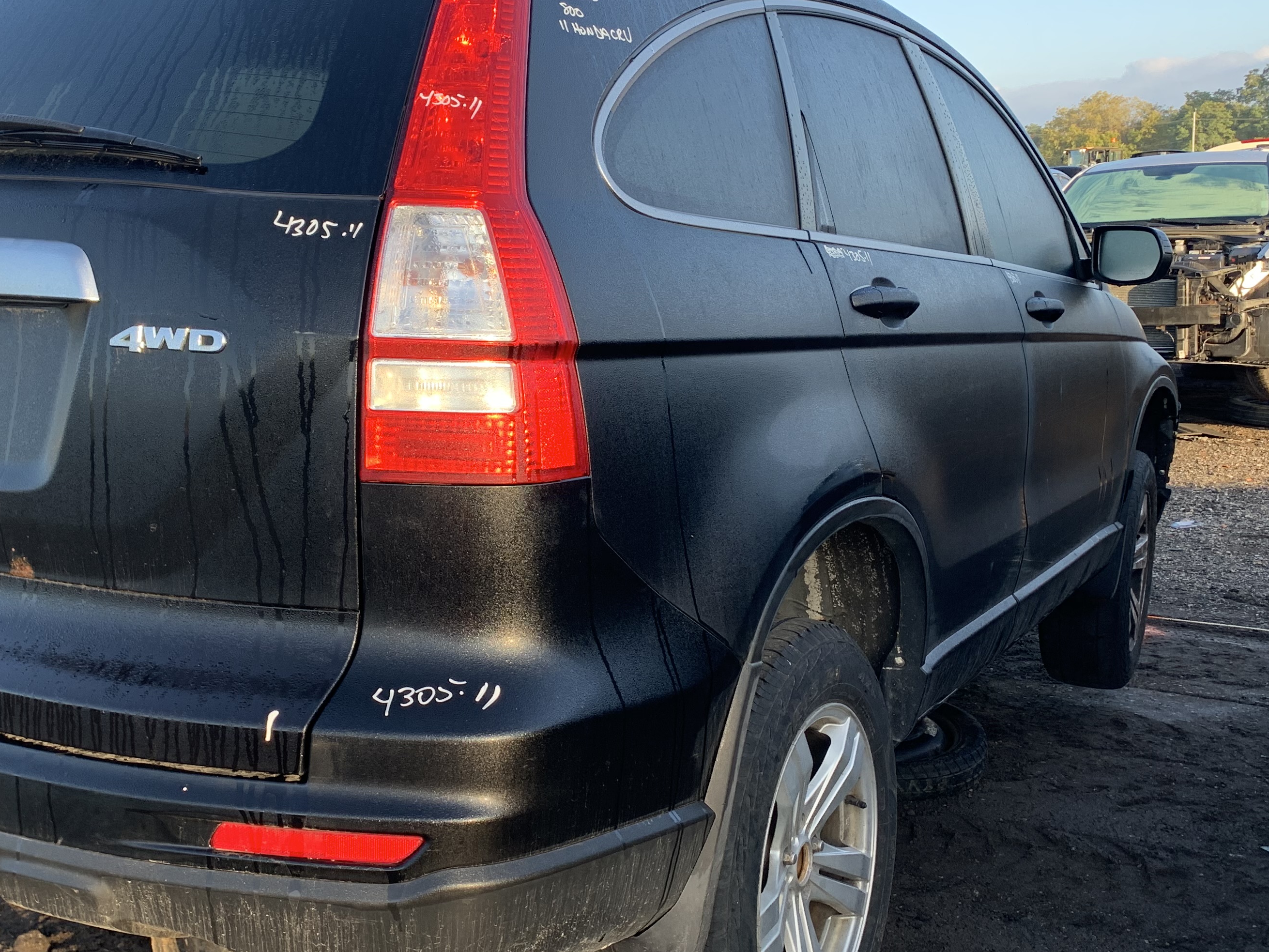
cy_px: 474
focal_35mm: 40
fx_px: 1466
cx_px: 509
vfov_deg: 36.0
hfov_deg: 46.5
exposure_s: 1/180
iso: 25
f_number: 1.8
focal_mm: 4.25
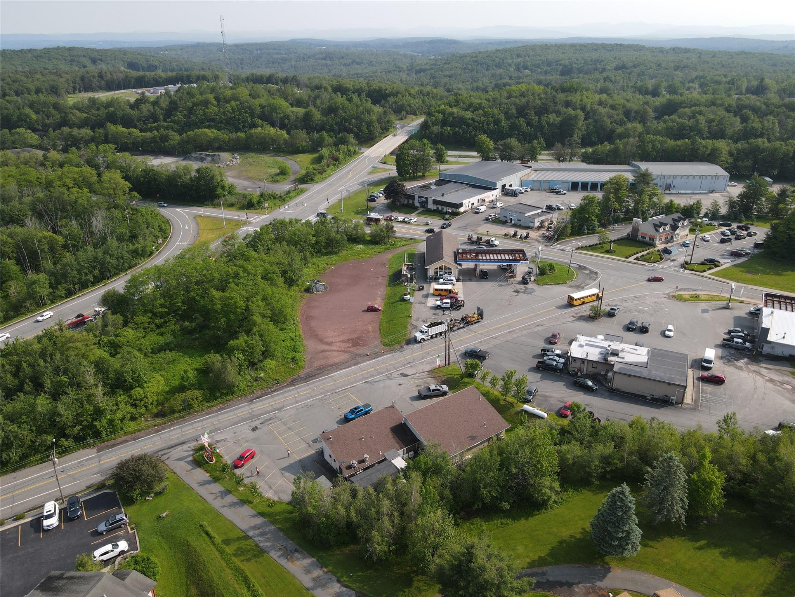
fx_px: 551
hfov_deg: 71.6
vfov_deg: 56.8
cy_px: 298
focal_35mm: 24
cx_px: 398
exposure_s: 1/400
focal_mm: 4.5
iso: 100
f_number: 2.8
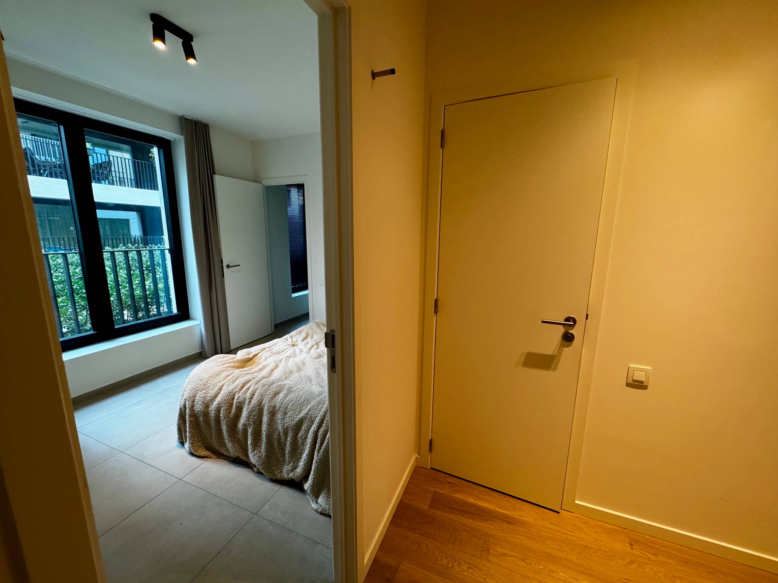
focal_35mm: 14
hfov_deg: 102.1
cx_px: 389
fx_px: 315
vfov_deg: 85.7
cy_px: 292
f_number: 2.2
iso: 250
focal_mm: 2.22
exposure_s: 1/99
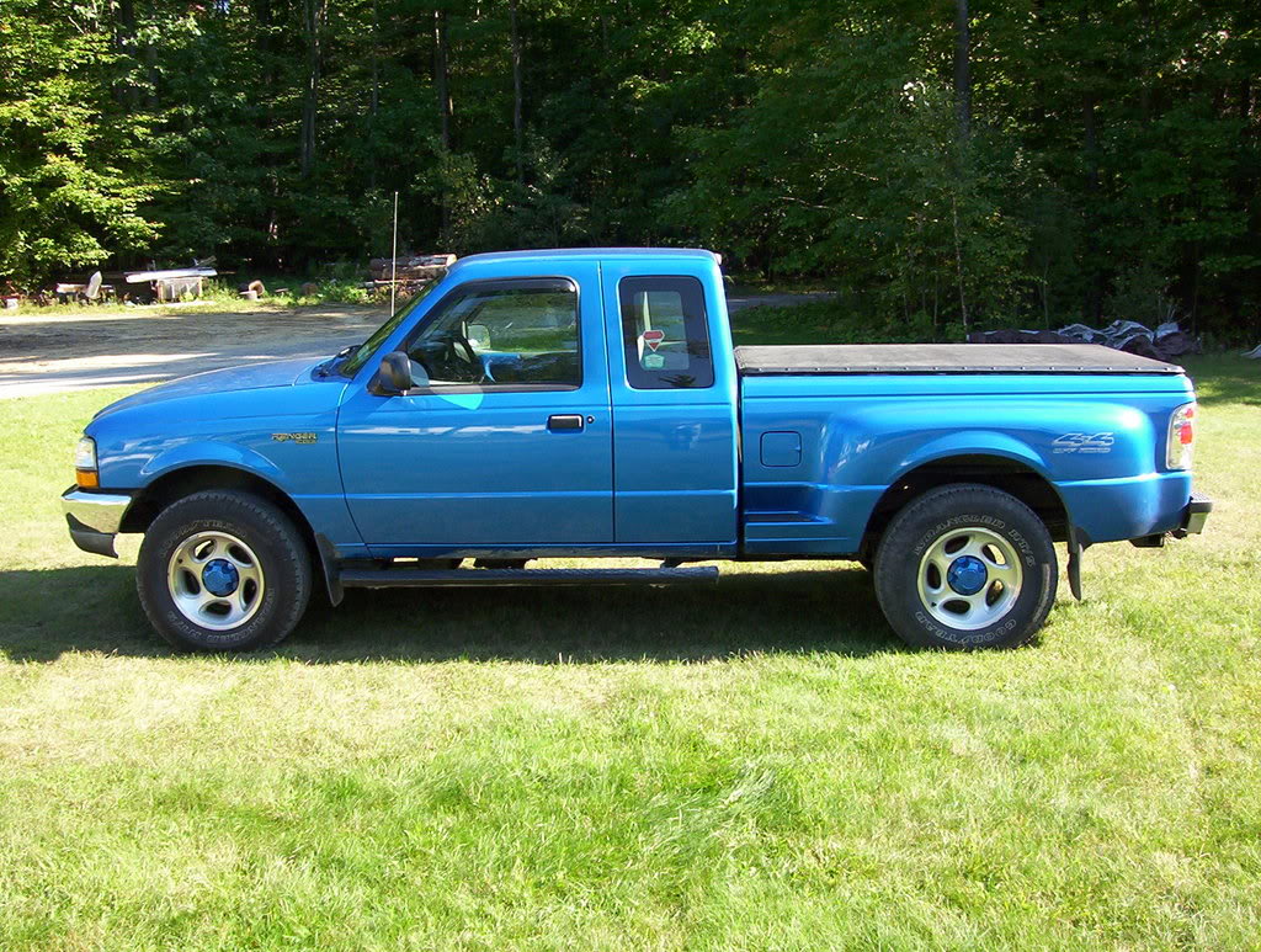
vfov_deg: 33.7
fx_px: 1570
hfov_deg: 43.8
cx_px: 630
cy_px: 476
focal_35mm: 43
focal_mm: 5.77
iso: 100
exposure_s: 1/378
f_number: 2.73
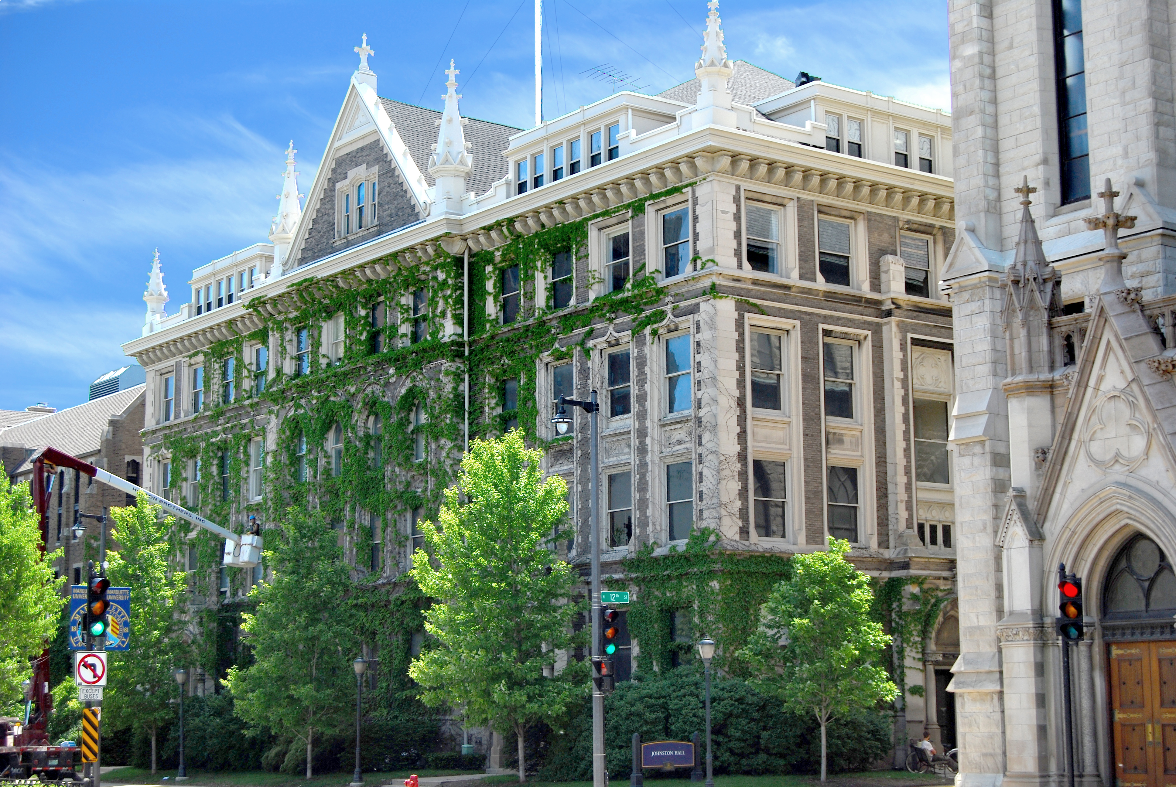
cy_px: 394
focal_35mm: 60
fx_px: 1962
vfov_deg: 22.7
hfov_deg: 33.4
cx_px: 588
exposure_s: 1/250
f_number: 7.1
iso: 100
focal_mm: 40
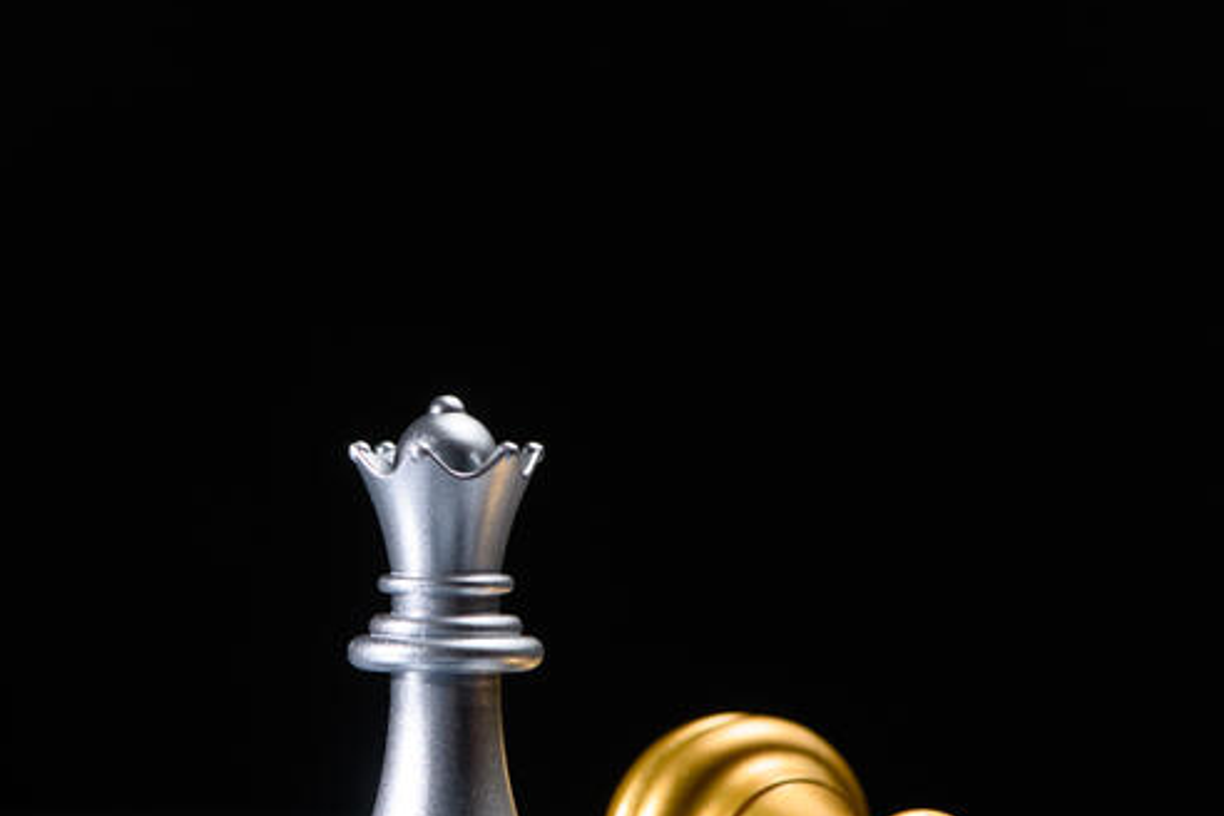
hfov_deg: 12.8
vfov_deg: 8.6
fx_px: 5440
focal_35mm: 160
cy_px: 550
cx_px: 388
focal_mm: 105
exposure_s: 1/200
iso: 200
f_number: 11
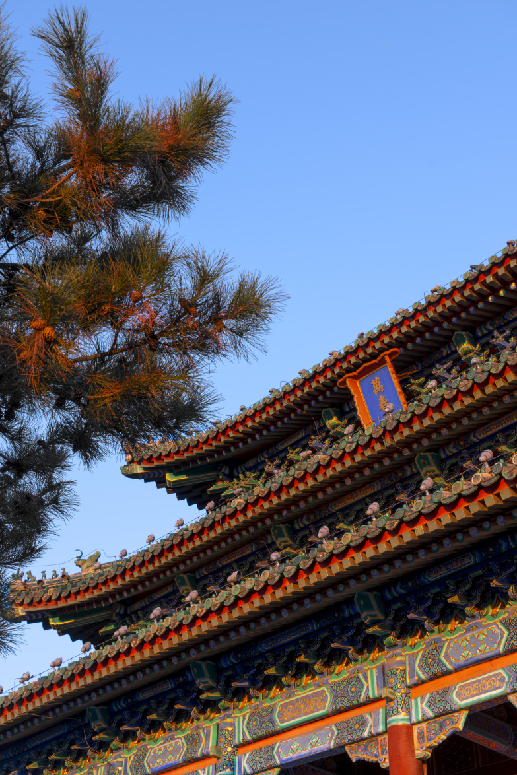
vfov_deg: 41.9
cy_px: 394
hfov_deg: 28.7
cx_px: 263
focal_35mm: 47
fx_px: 1012
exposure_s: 1/30
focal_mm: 46
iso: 100
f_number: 8
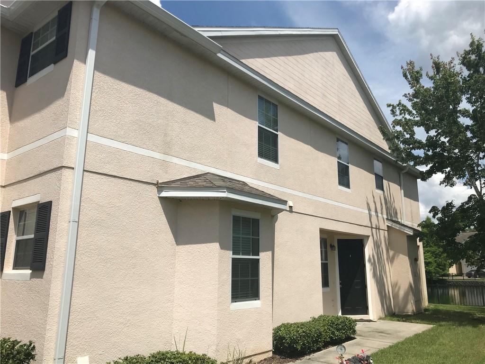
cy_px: 182
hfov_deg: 63.4
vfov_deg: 49.7
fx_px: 392
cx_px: 242
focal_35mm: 28
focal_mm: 3.99
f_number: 1.8
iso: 20
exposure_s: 1/4000
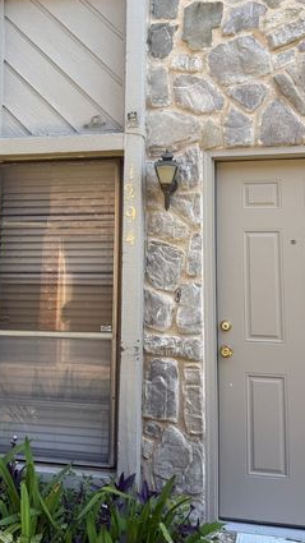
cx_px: 144
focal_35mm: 41
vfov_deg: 48.8
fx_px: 590
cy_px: 194
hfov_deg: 29.0
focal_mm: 6.76
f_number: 1.78
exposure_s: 1/632
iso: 80
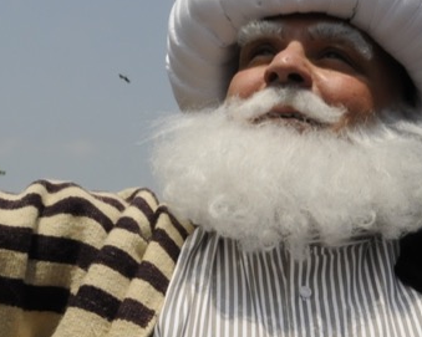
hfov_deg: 19.5
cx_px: 72
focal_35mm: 97
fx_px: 1211
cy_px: 27
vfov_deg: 15.6
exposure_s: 1/800
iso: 800
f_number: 16
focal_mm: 18
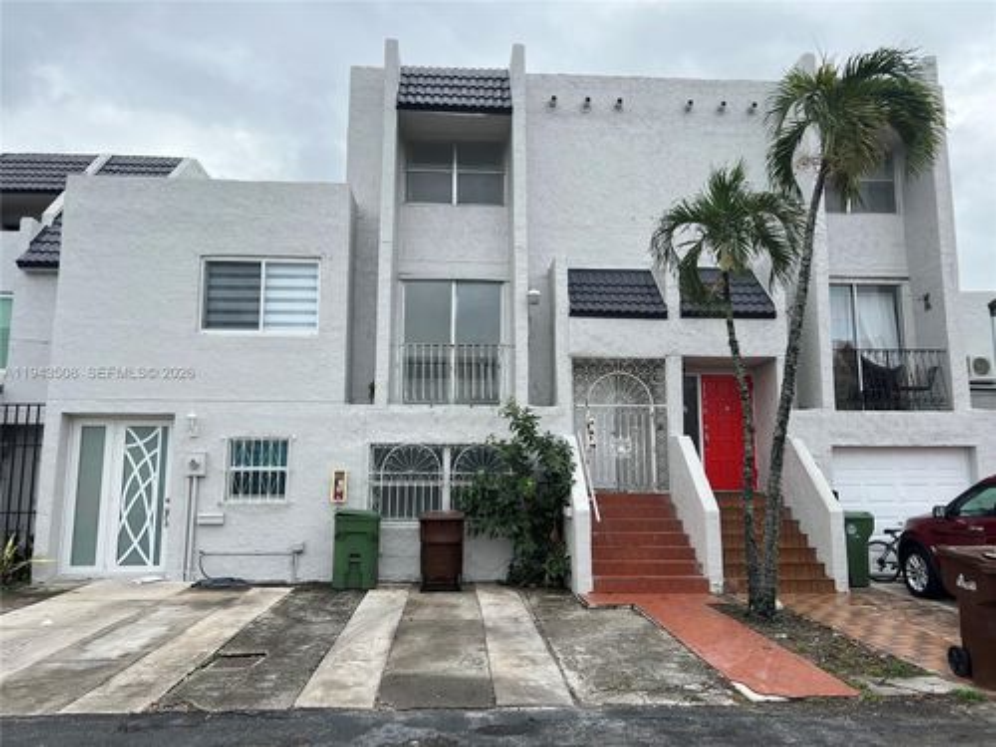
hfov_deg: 67.3
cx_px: 498
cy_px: 374
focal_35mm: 26
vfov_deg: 53.1
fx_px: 748
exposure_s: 1/2695
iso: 50
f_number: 1.5
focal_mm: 5.7
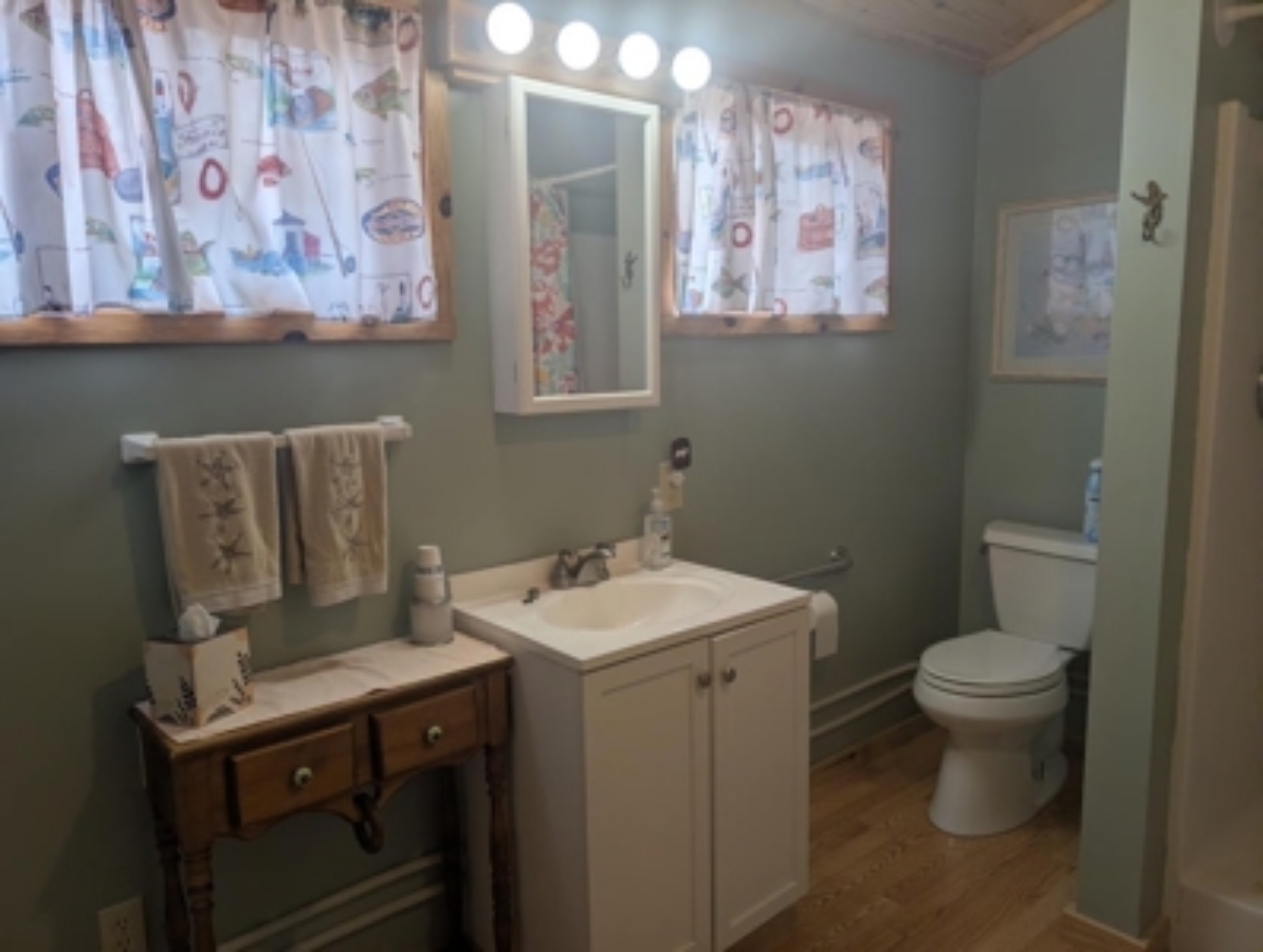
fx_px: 877
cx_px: 632
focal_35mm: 24
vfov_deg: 57.0
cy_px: 476
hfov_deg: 71.5
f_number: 1.68
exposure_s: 1/120
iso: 39
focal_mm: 6.9
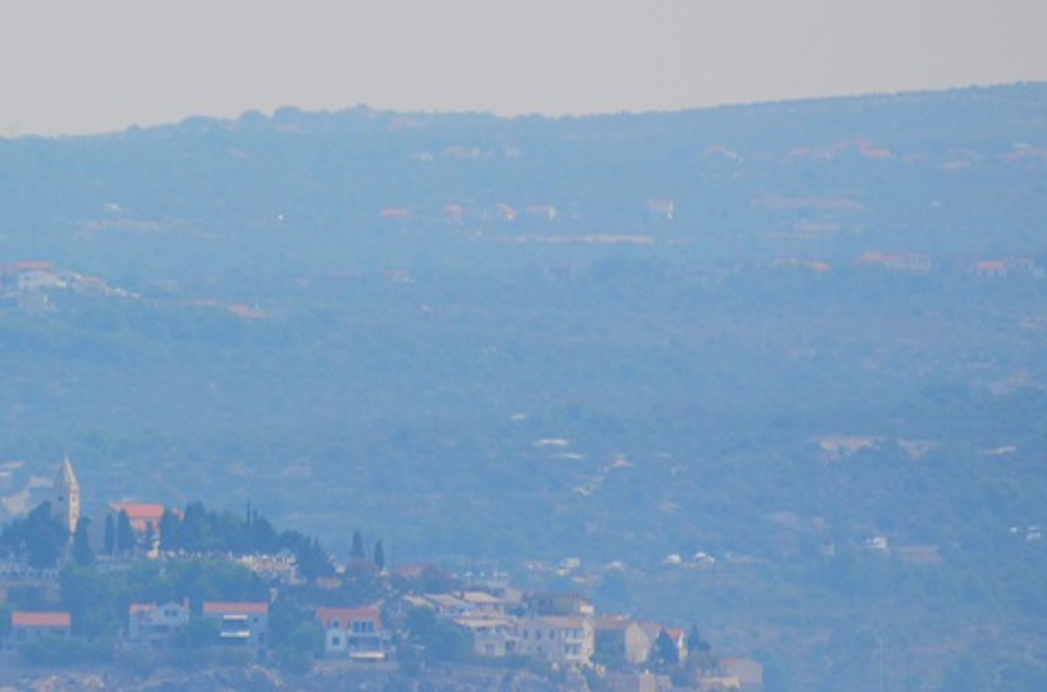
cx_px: 43
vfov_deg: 1.8
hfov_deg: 2.7
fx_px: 21813
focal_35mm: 752
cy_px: 402
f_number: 5.6
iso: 400
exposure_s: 1/2500
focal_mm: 240
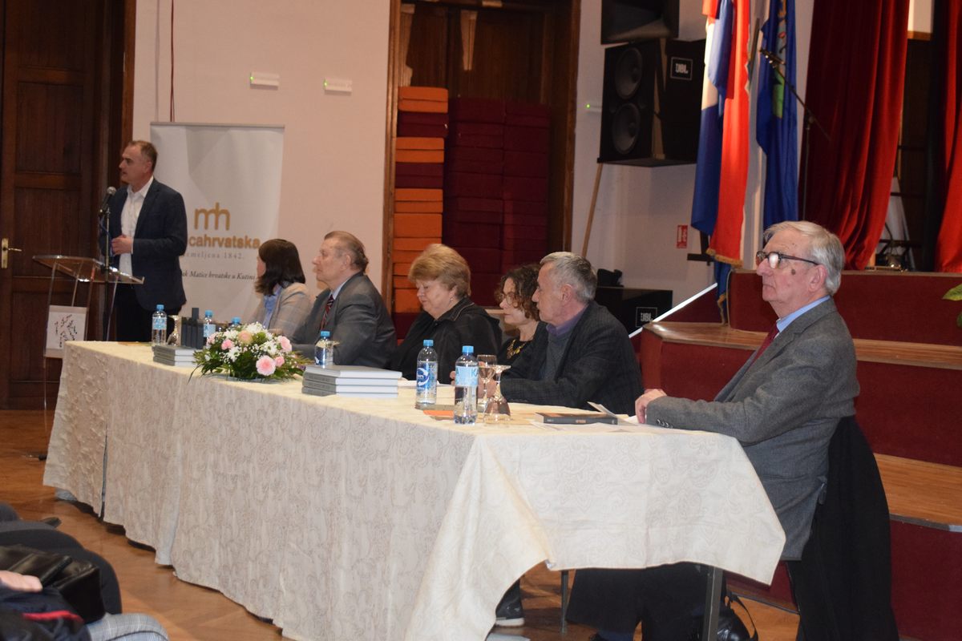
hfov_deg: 31.9
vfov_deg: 21.6
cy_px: 320
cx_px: 481
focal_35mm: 63
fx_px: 1683
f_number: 5
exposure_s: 1/60
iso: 3200
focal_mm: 42
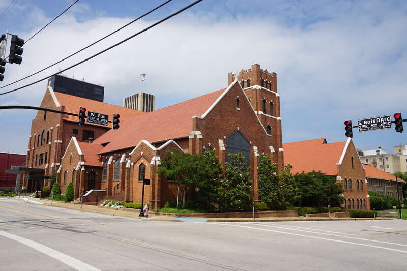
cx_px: 204
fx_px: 322
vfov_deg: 45.7
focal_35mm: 28
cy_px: 136
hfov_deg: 64.6
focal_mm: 19
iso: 100
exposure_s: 1/200
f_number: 11
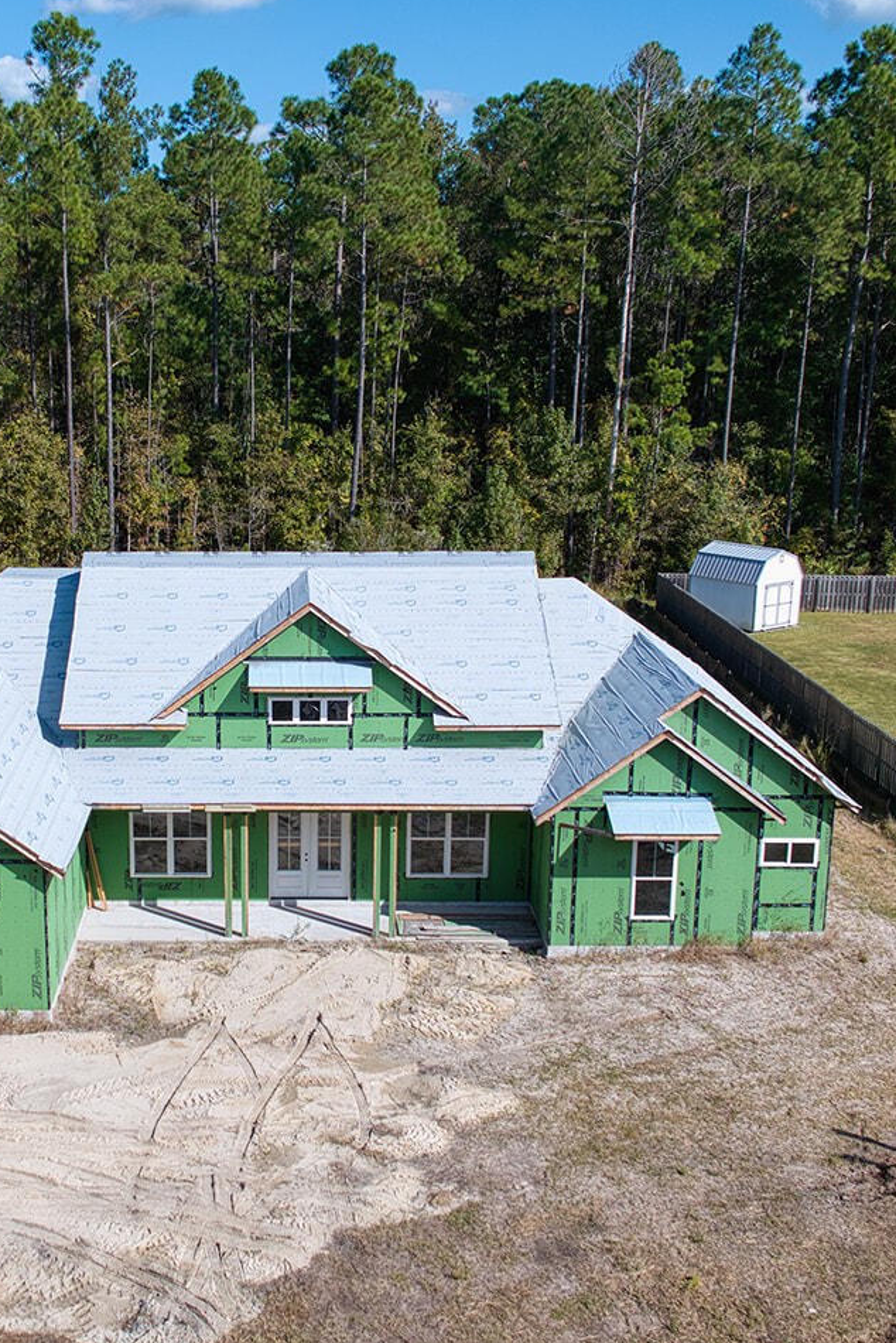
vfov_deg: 46.4
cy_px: 712
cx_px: 252
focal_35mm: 42
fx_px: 1567
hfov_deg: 31.5
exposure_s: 1/60
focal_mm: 12.3
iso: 110
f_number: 2.8
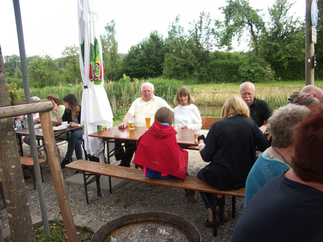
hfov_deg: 63.4
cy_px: 121
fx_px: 261
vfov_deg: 49.7
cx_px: 162
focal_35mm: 28
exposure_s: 1/800
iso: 200
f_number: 2.8
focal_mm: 7.2
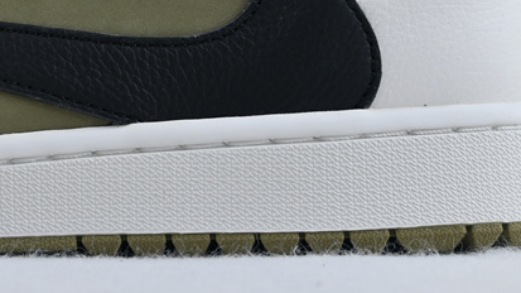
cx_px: -45
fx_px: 1924
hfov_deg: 15.1
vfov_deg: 8.6
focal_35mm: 139
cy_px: -37
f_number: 4.8
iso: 100
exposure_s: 1/60
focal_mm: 30.5
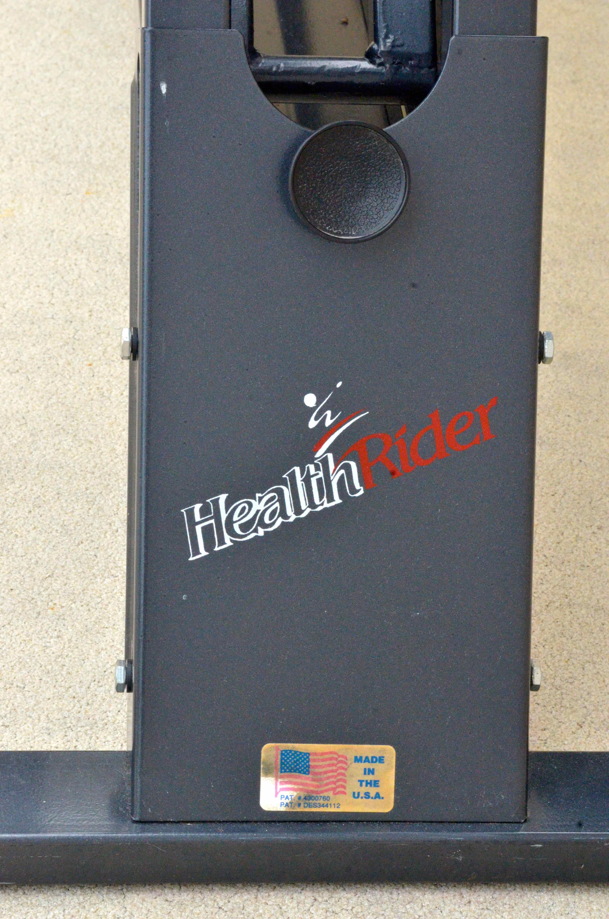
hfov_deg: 10.7
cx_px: 304
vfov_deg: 16.1
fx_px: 3250
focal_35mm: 128
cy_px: 460
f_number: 20
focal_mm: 85
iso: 4000
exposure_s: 1/200
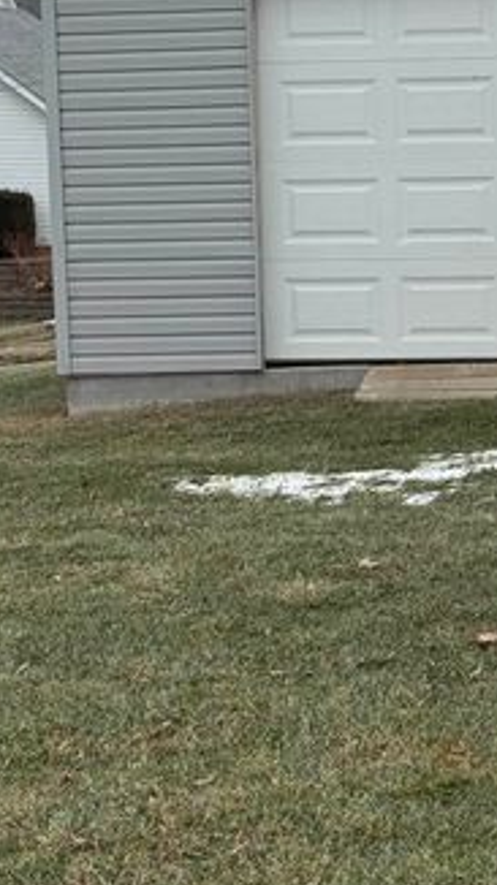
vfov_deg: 19.9
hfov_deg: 11.2
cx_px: 521
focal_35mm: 107
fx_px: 2511
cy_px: 284
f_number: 1.78
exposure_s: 1/1931
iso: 64
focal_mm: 6.76
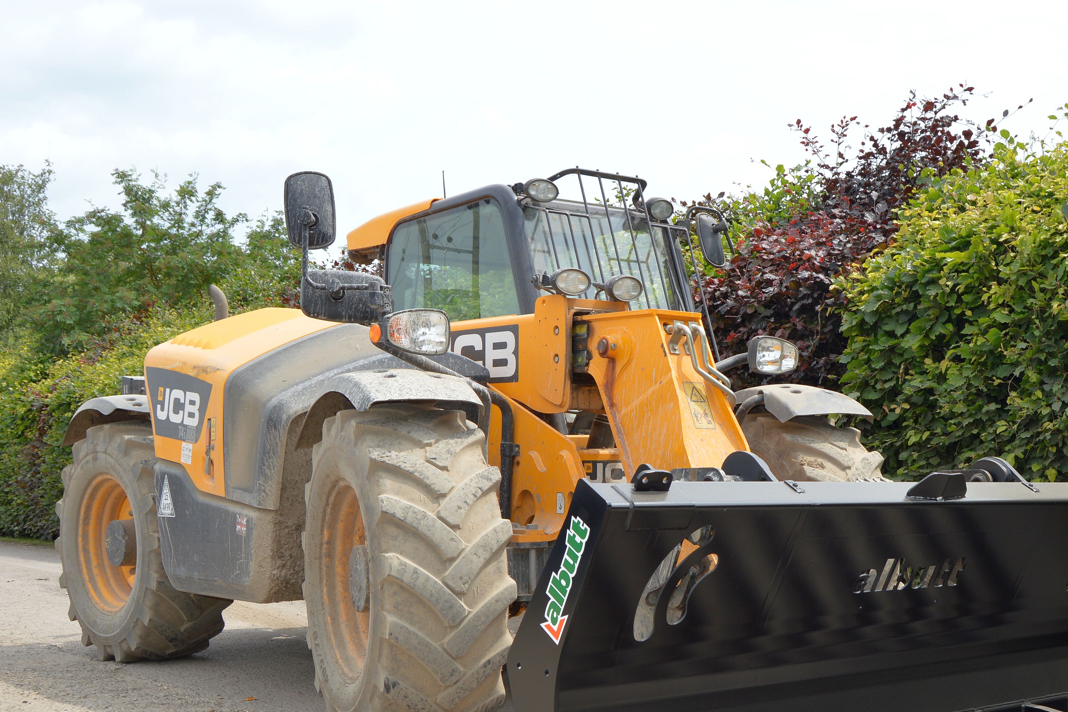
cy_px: 500
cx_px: 709
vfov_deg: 28.4
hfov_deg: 41.4
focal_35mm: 47
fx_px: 1394
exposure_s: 1/200
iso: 100
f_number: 8
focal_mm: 22
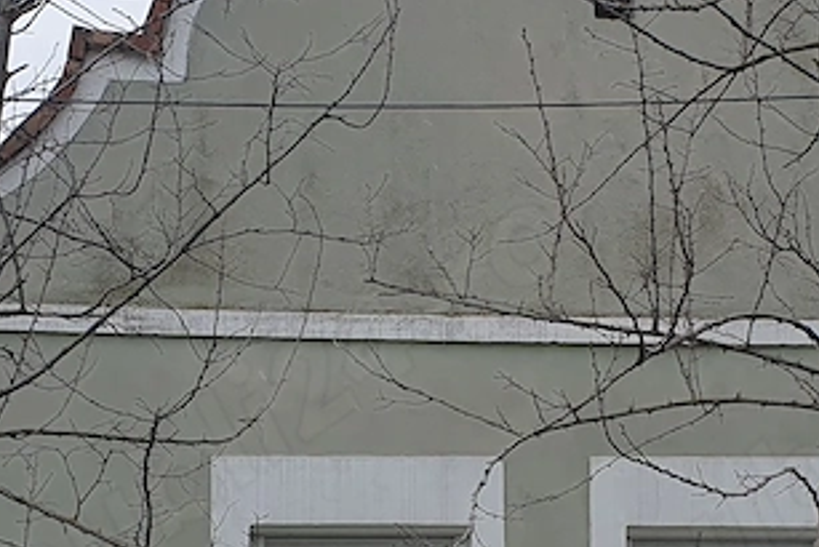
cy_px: 464
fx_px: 2003
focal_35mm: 88
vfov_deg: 15.4
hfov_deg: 22.9
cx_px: 587
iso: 50
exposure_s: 1/1018
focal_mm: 4.32
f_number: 2.4
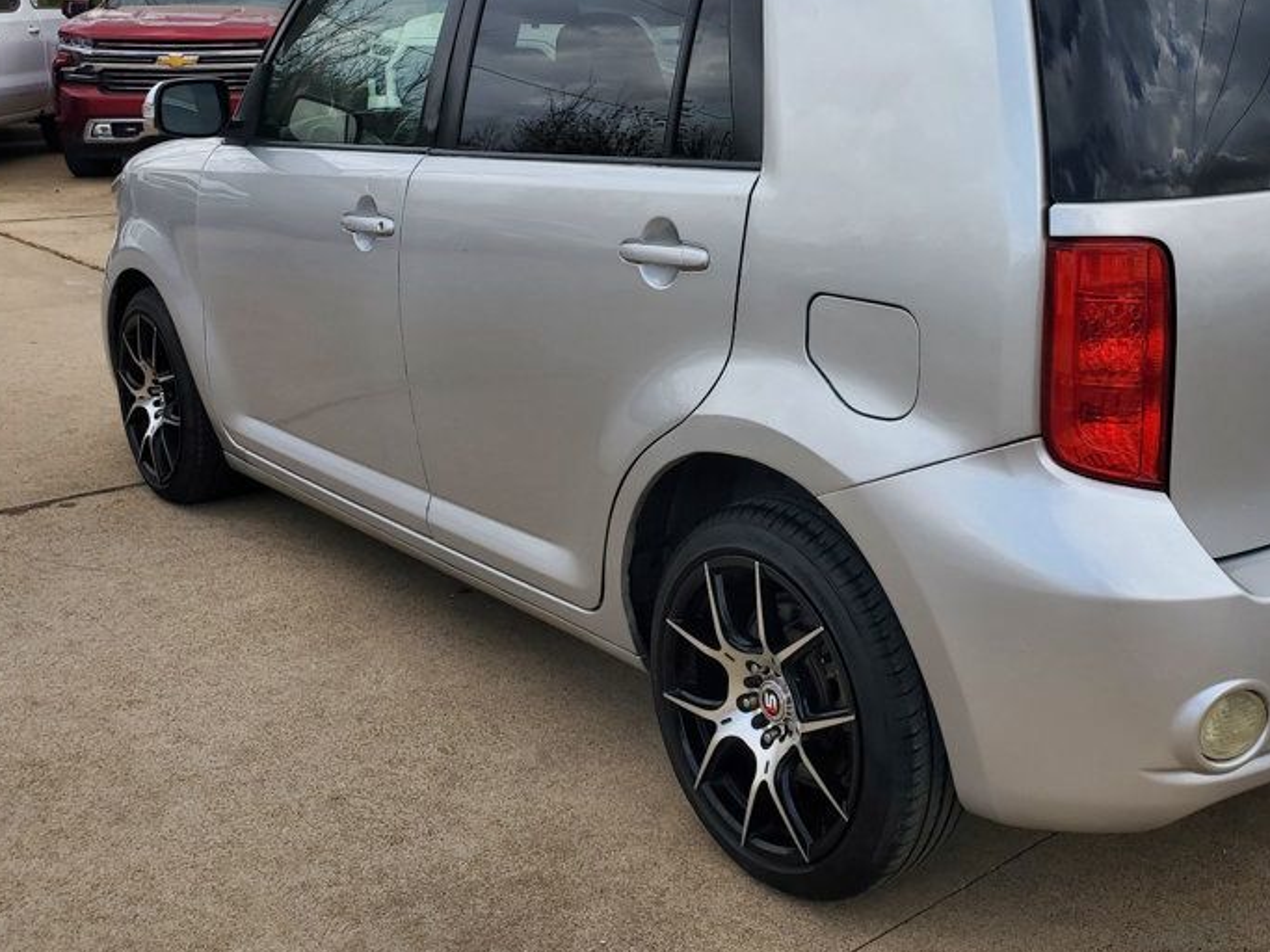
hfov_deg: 46.9
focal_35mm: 39
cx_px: 870
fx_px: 1431
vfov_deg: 36.5
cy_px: 340
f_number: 2.4
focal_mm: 4.3
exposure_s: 1/809
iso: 50
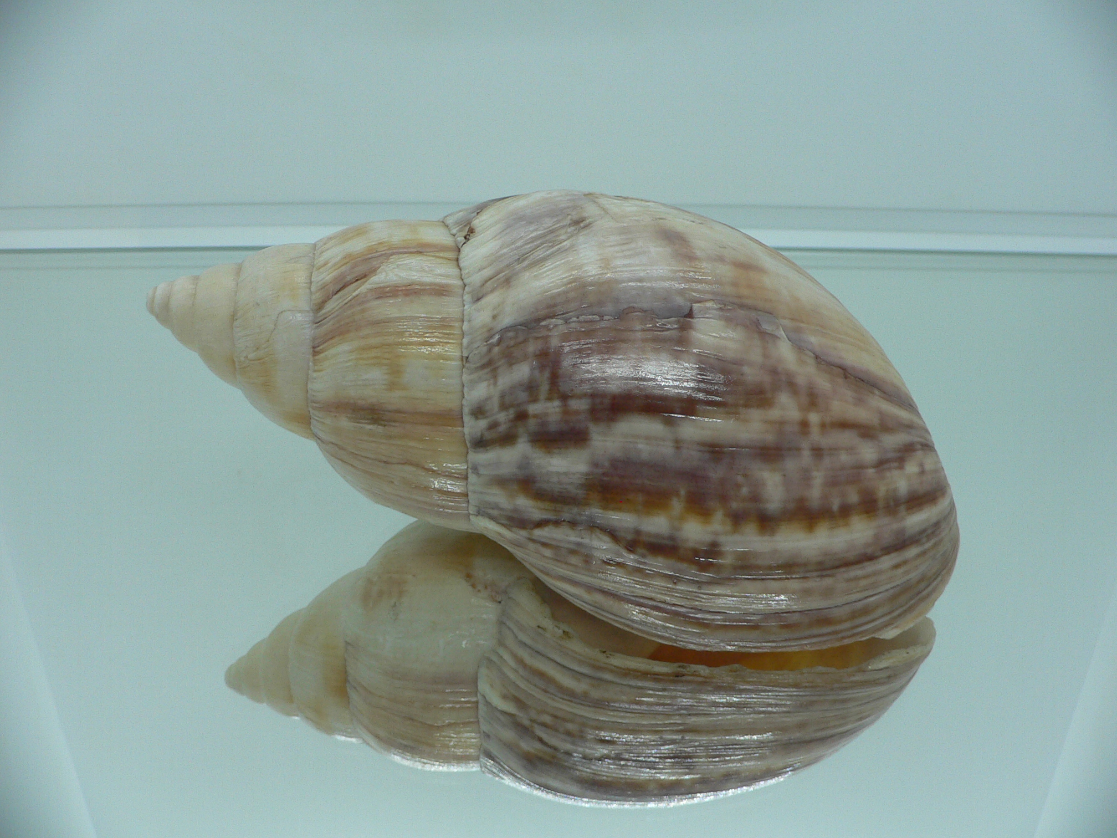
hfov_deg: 52.6
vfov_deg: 40.7
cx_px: 558
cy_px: 419
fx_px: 1129
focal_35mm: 35
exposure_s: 1/60
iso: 80
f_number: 2.8
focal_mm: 4.6
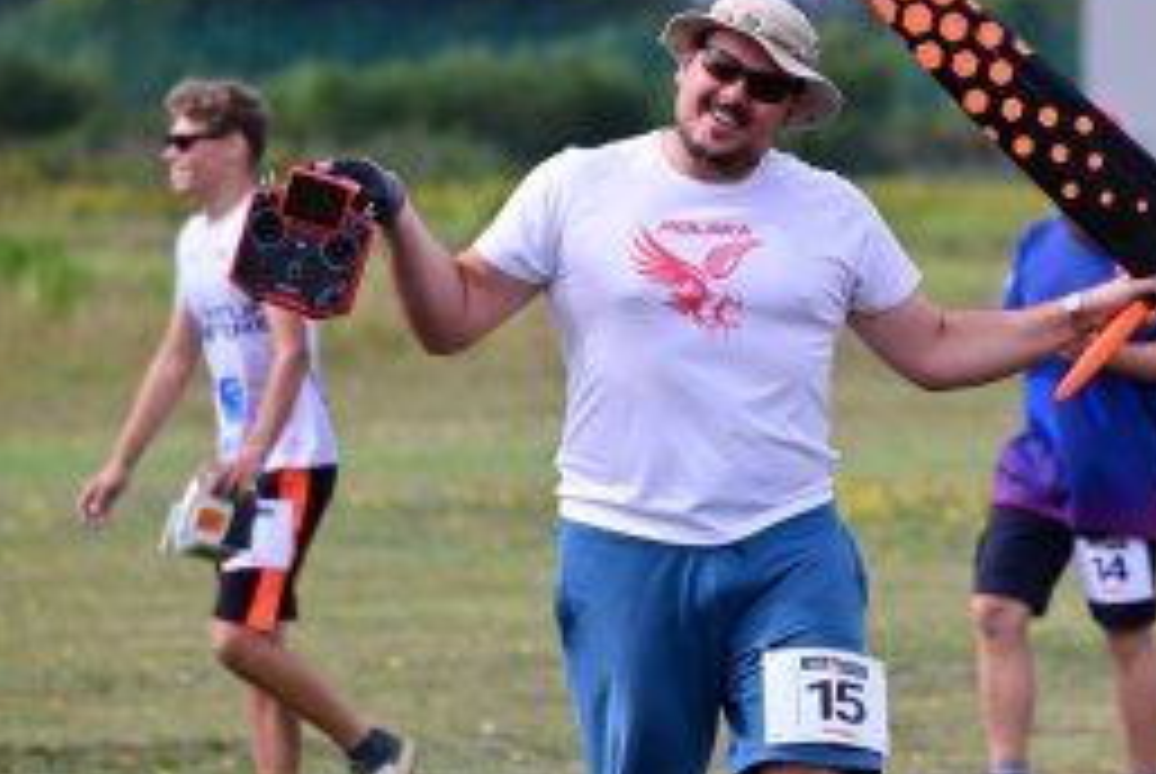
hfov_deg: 4.3
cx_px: 969
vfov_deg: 2.9
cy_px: 464
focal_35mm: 483
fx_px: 15527
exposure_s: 1/2500
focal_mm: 250
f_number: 7.1
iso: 1000
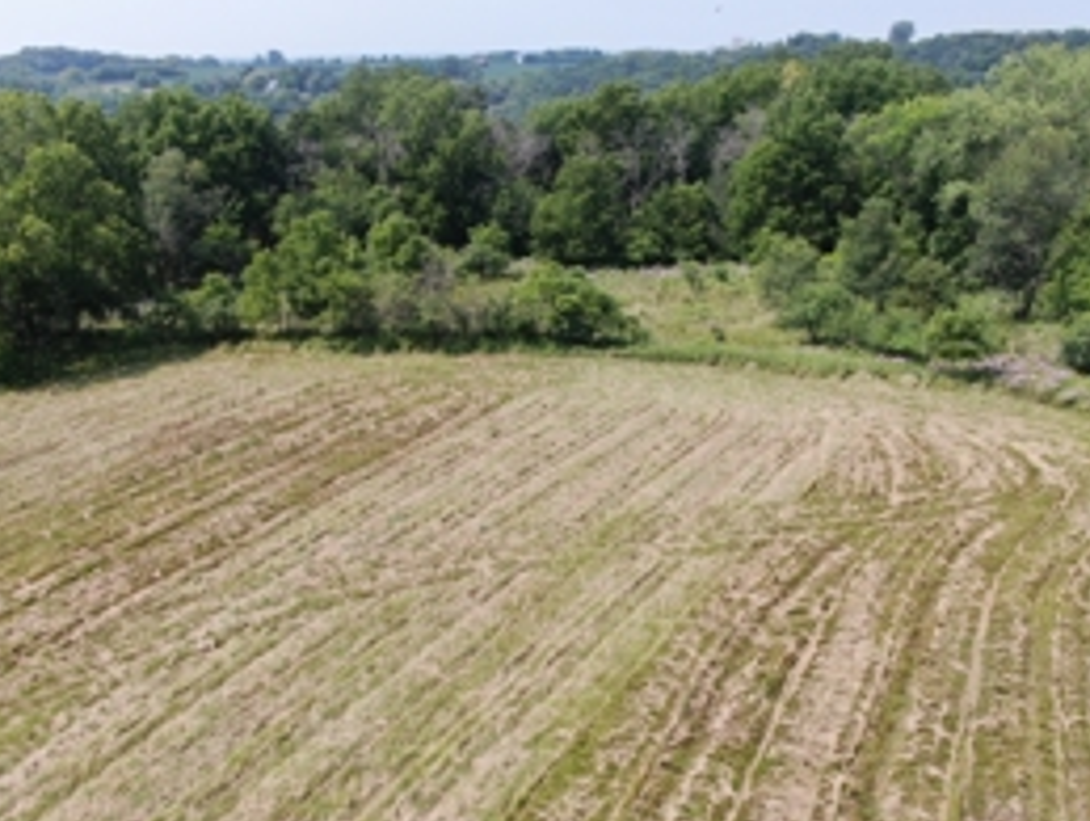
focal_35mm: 37
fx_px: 1167
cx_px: 522
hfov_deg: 50.1
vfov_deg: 38.1
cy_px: 573
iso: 100
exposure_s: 1/800
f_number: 2.8
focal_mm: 4.39
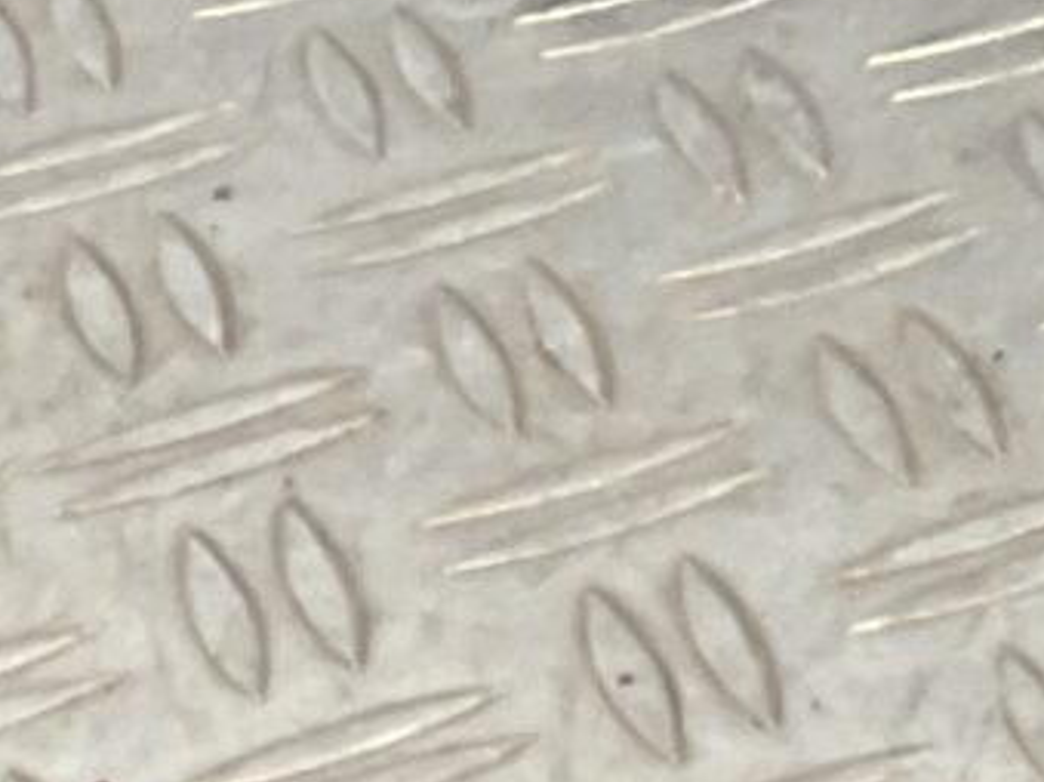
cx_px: 2510
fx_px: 6603
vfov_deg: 6.1
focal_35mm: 219
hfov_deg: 8.3
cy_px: -1798
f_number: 1.8
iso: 25
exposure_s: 1/100
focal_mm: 3
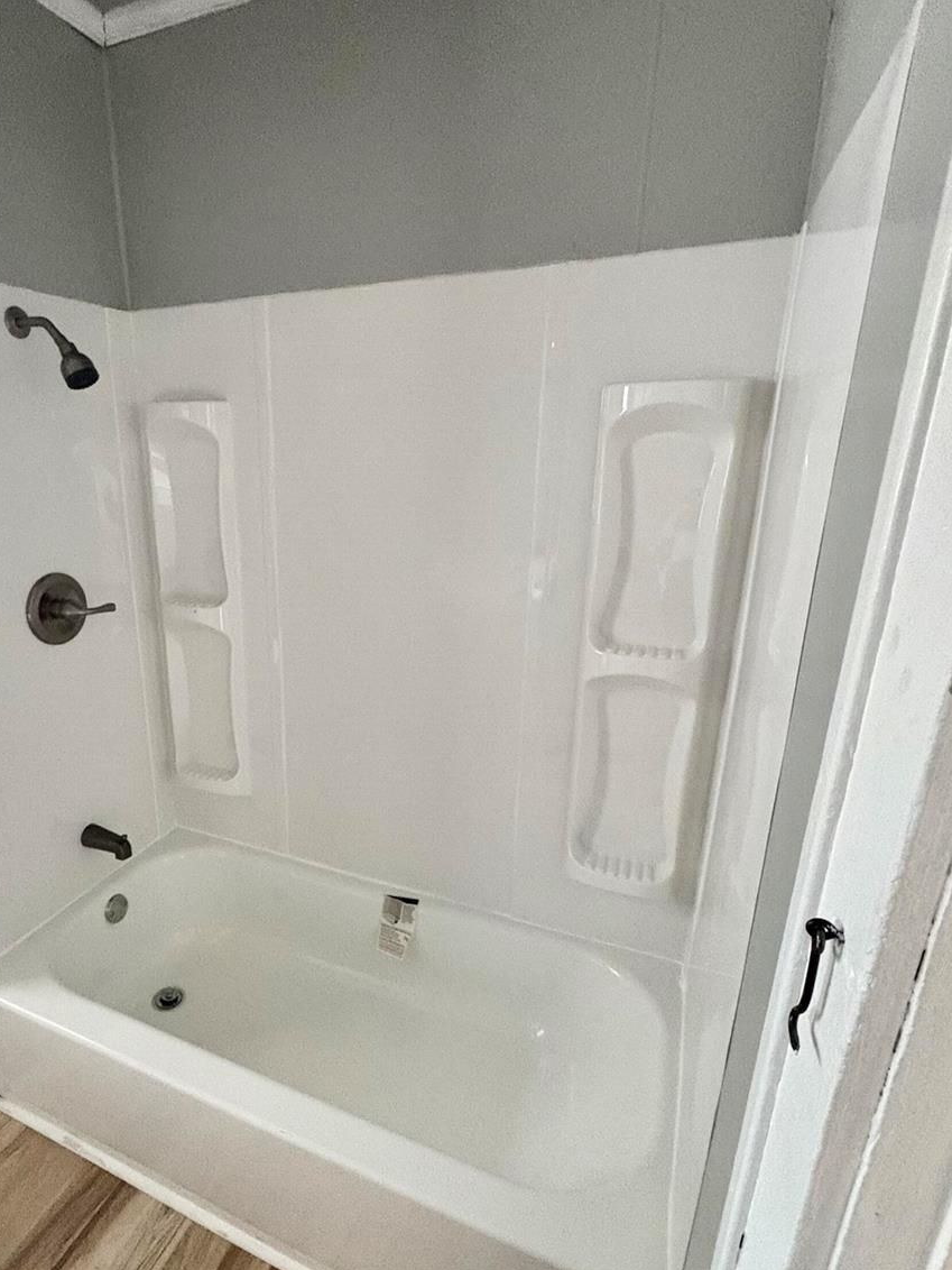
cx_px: 361
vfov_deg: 84.6
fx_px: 697
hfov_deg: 67.7
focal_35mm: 19
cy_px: 663
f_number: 2.2
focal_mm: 2.22
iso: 640
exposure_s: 1/60
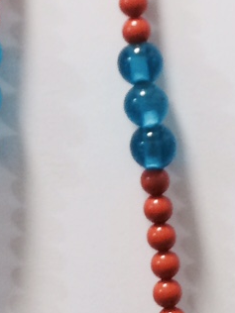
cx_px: 77
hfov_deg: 9.9
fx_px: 1358
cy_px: 66
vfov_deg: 13.1
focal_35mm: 150
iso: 50
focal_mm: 4.15
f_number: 2.2
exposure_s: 1/33
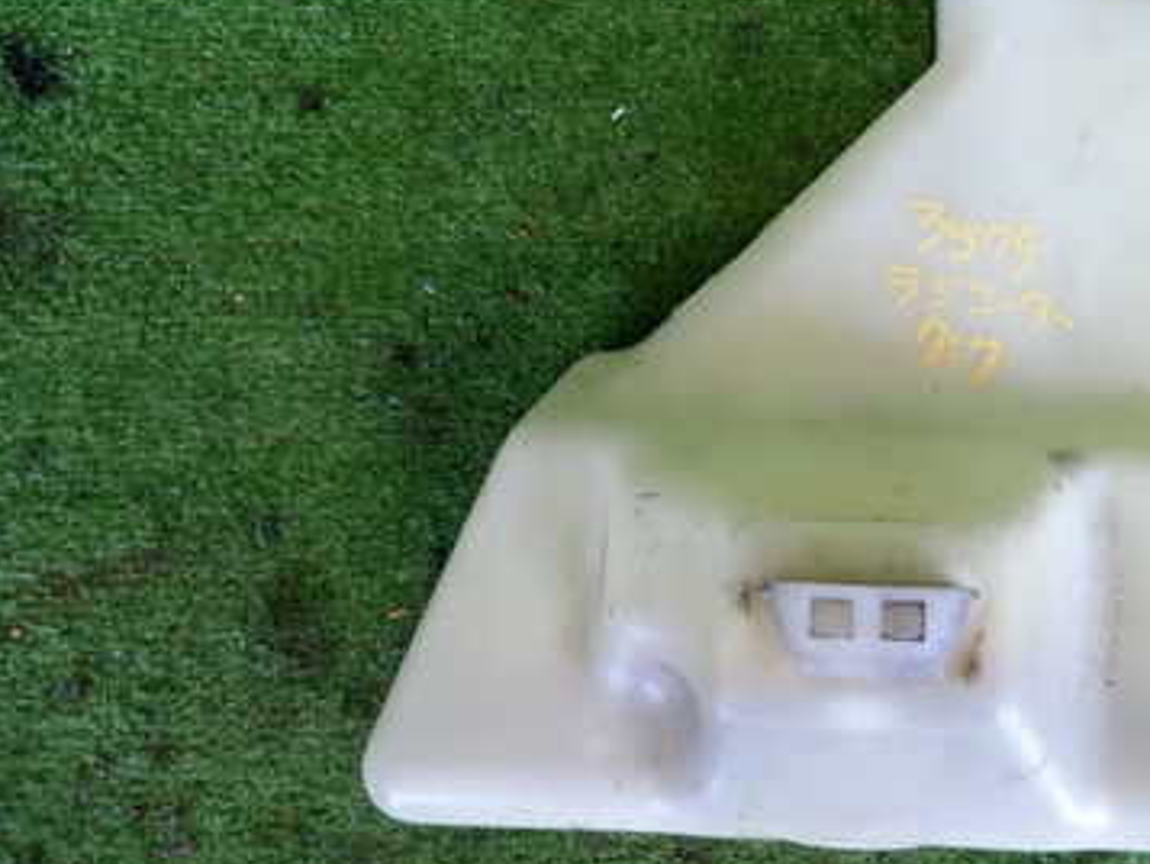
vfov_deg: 33.8
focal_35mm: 42
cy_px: 242
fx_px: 1396
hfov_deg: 43.4
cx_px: 854
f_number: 2
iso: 200
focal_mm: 4.5
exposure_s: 1/50
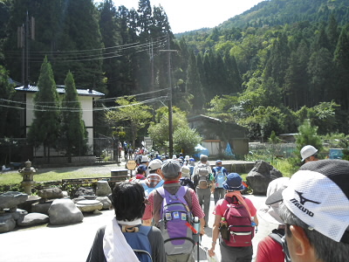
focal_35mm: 32
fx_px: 323
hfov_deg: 56.8
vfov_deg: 44.2
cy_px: 131
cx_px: 174
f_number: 3.5
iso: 64
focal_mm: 5.8
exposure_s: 1/250
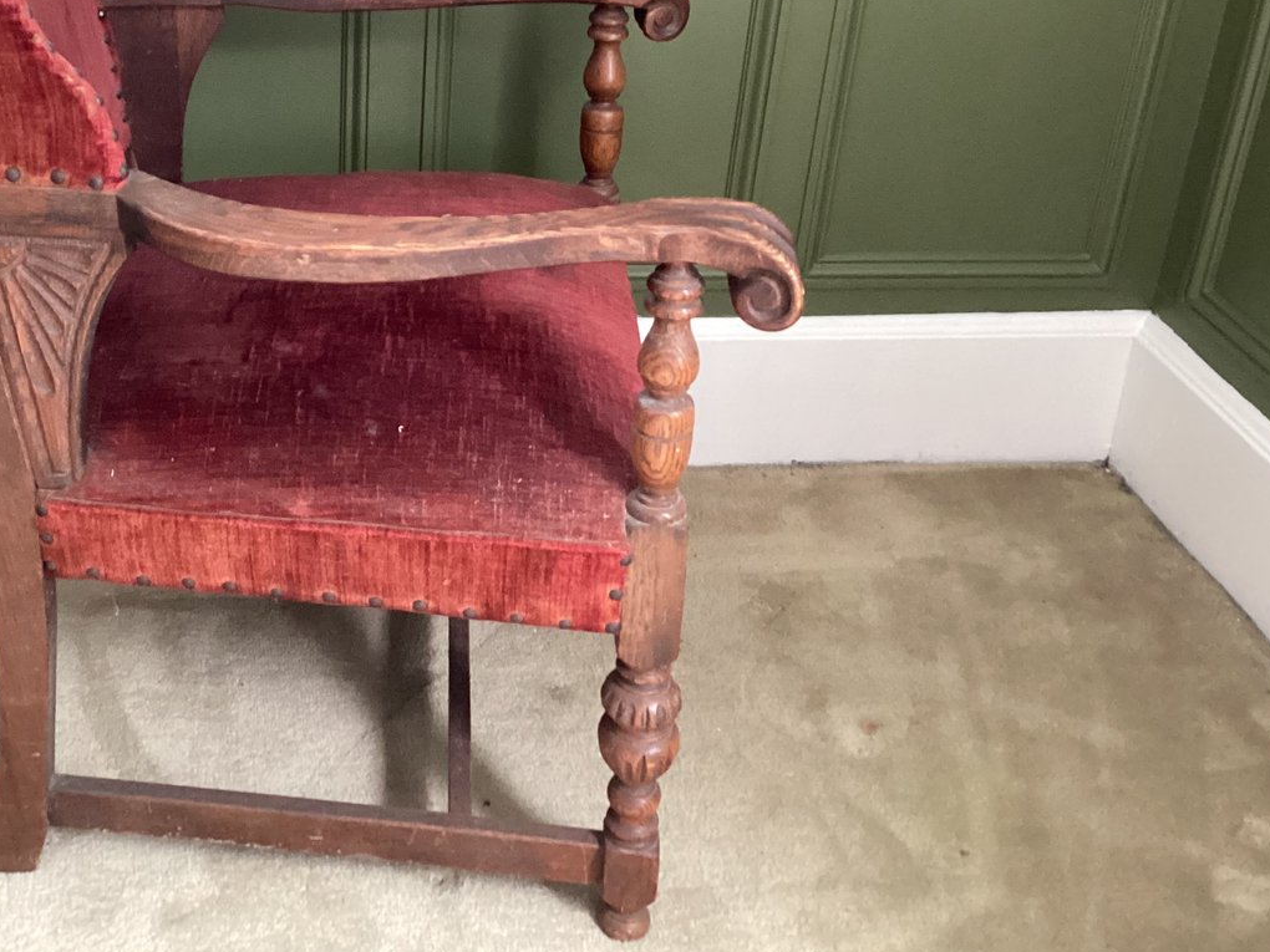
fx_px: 1688
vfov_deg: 31.2
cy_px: 291
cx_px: 377
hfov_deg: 40.5
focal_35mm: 46
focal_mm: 3.3
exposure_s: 1/25
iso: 400
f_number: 2.4
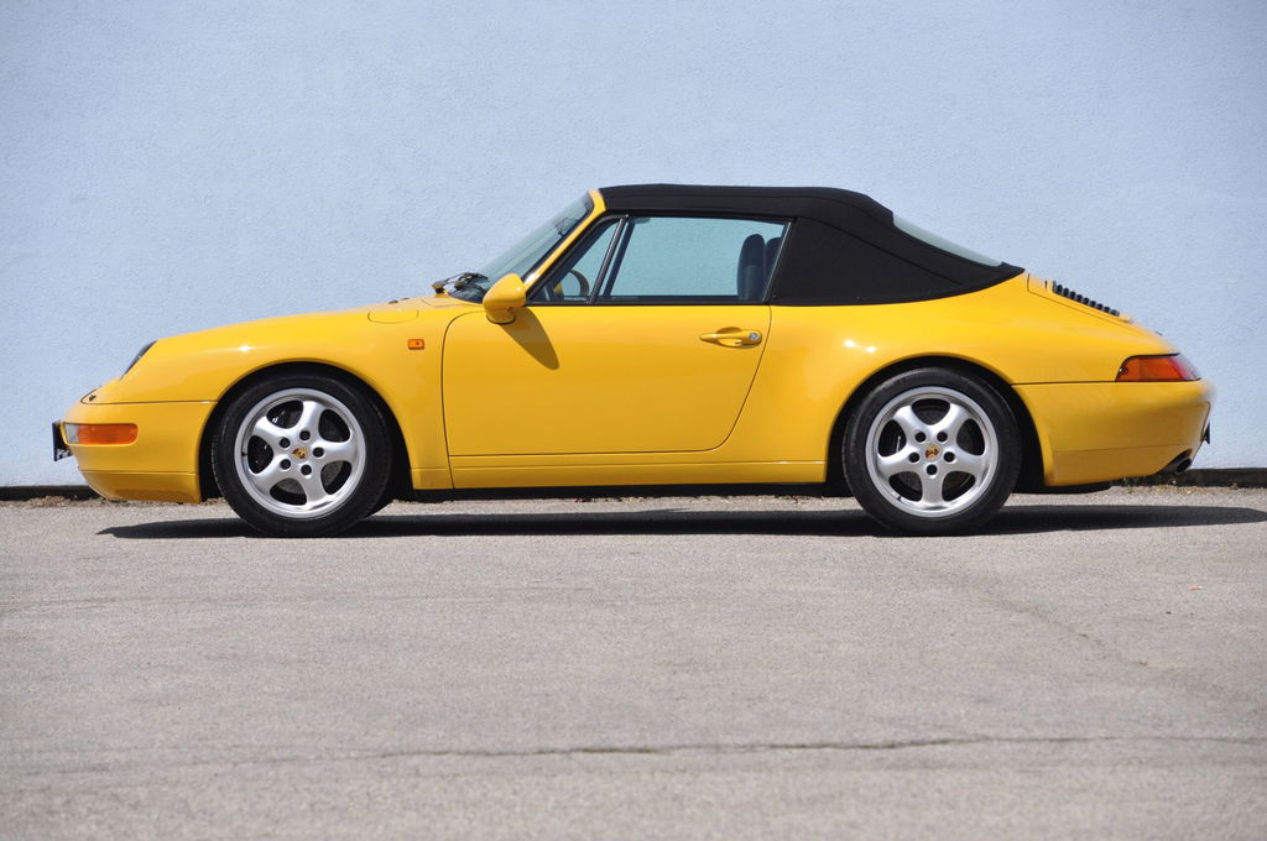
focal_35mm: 183
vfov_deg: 7.5
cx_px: 634
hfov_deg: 11.2
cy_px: 420
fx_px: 6432
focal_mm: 122
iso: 500
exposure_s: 1/1000
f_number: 8
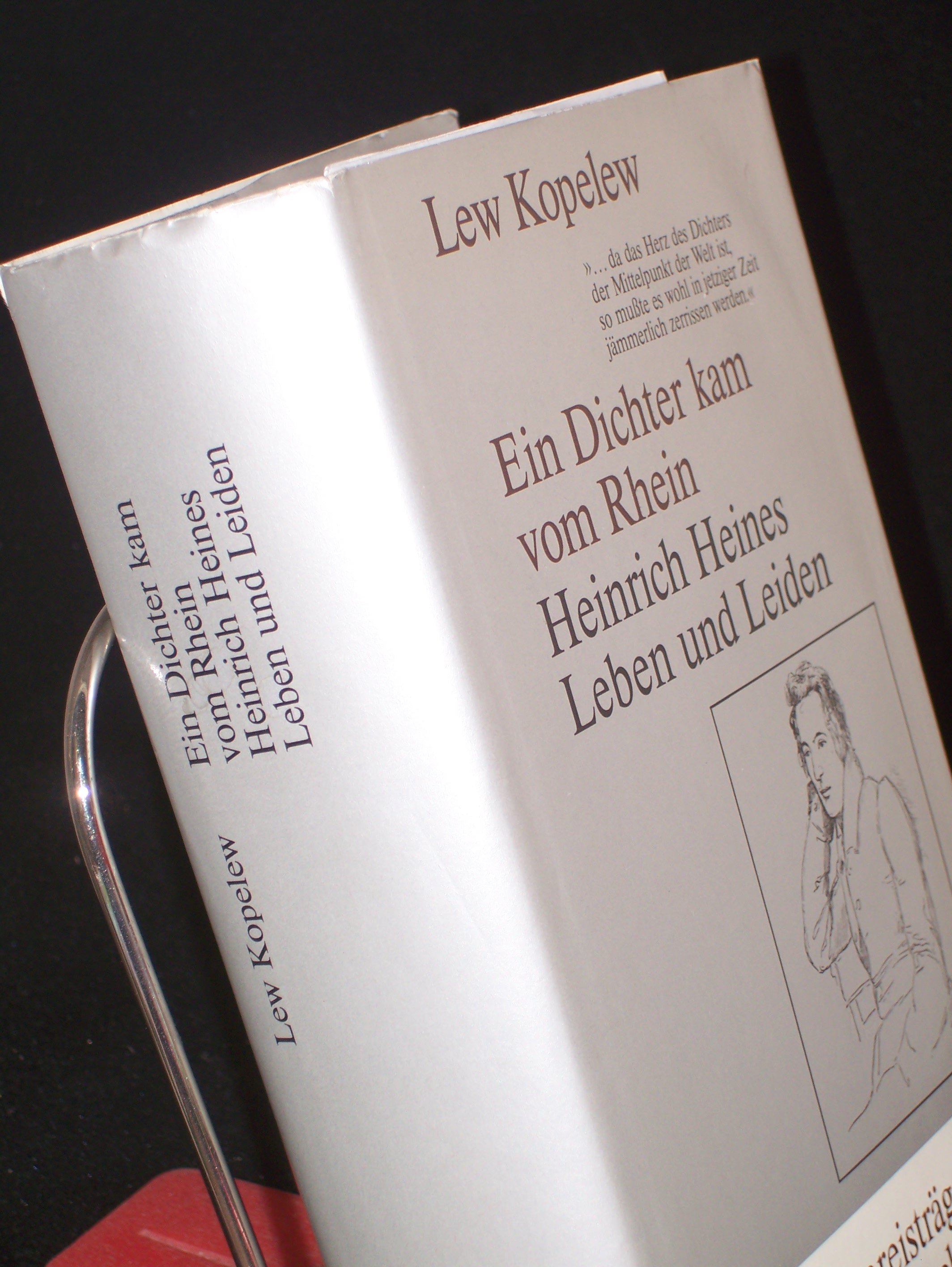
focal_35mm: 102
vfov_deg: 19.2
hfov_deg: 14.5
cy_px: 634
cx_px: 476
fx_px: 3736
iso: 80
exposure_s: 1/100
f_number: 4.6
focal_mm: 16.8
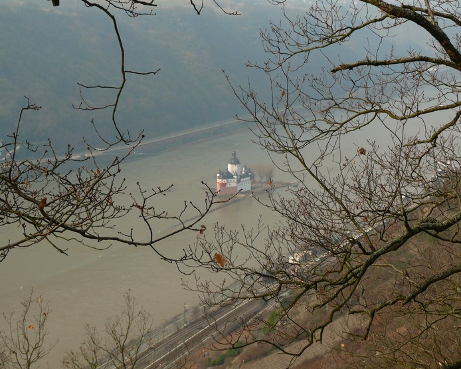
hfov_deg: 20.0
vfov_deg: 16.0
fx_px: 1310
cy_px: 185
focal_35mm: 96
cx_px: 229
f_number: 4
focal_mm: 19.3
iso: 100
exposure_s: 1/200
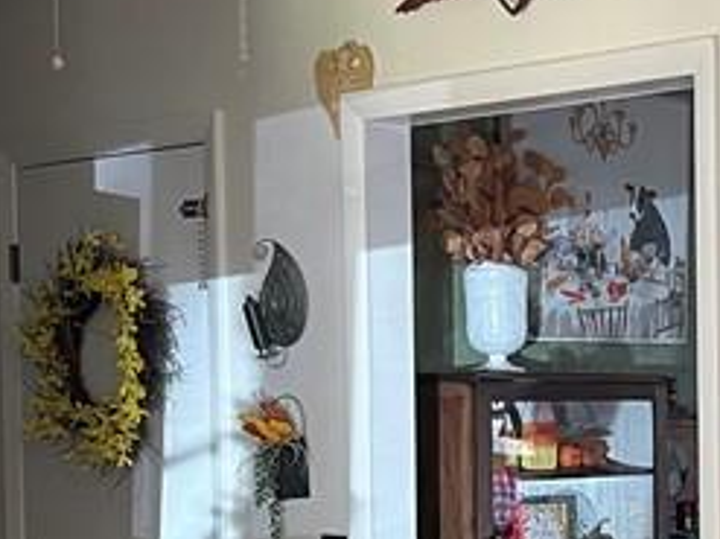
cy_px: 466
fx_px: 2245
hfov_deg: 17.8
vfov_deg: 13.6
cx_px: 723
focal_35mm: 108
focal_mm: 5.7
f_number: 1.5
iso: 100
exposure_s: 1/60
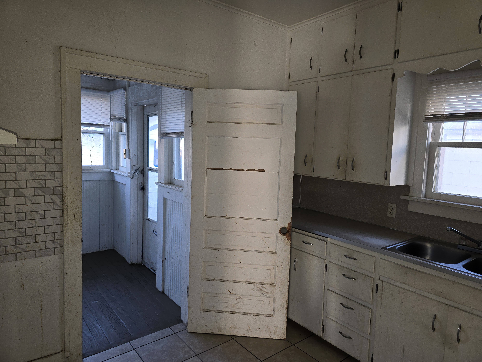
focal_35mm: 23
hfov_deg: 73.9
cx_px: 241
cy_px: 181
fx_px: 320
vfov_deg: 58.9
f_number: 1.7
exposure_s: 1/60
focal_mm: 6.3
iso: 100
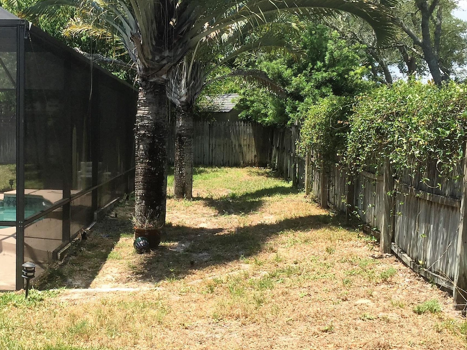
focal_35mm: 51
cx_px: 137
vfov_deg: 28.5
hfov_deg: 36.9
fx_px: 688
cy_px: 193
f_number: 2.2
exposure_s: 1/1068
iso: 32
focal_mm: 4.15
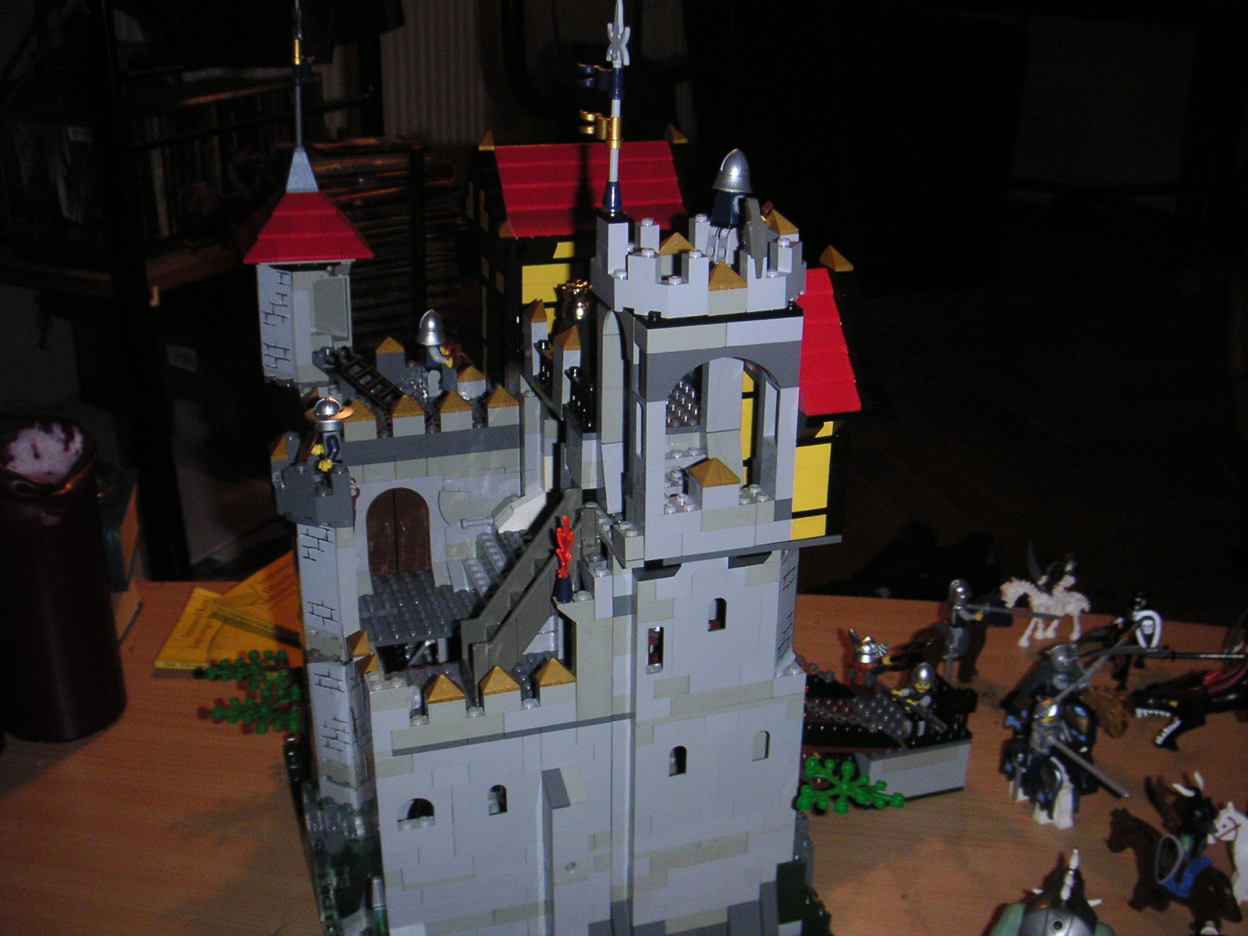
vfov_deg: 37.7
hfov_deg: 49.0
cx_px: 624
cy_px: 468
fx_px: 1370
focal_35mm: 38
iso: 160
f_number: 2.8
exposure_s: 1/45
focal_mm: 6
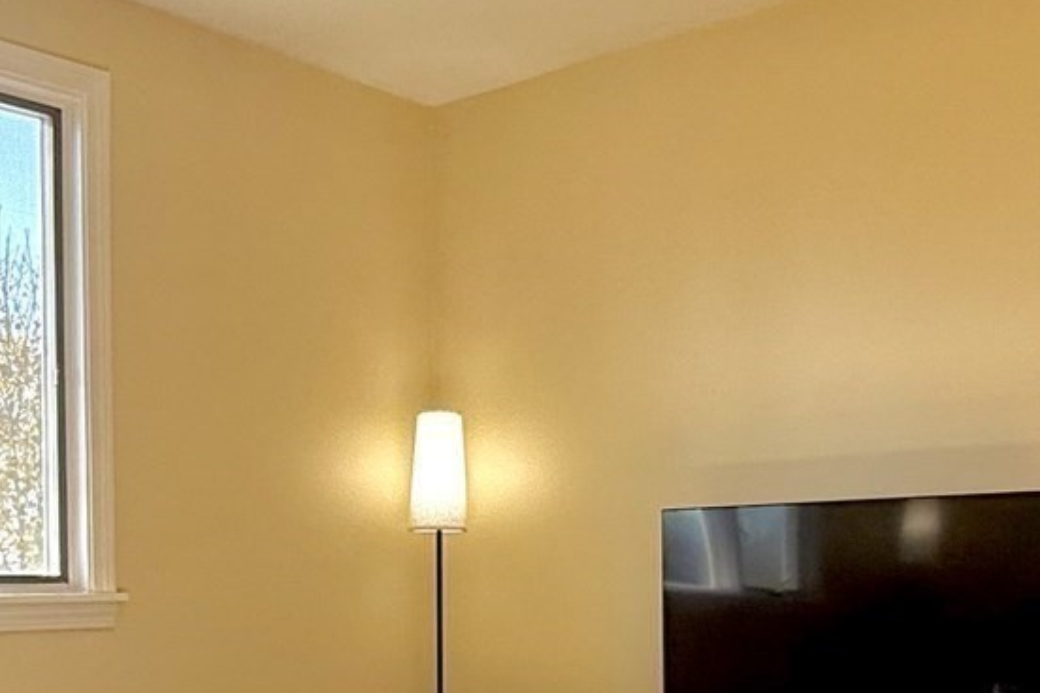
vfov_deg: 24.5
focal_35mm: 54
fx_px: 1560
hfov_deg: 36.8
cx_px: 422
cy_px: 591
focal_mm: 2.22
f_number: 2.2
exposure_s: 1/253
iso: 64
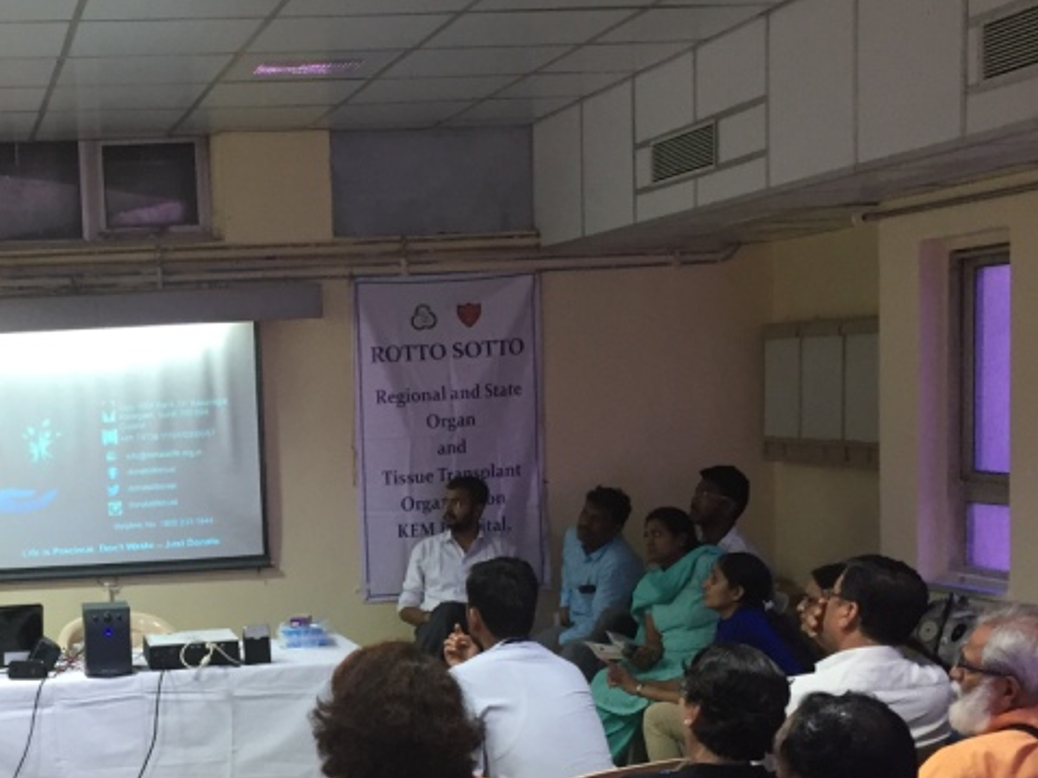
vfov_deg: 23.4
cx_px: 195
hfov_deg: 30.4
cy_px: 574
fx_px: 1859
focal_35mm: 62
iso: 125
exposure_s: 1/33
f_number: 2.2
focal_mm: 4.15
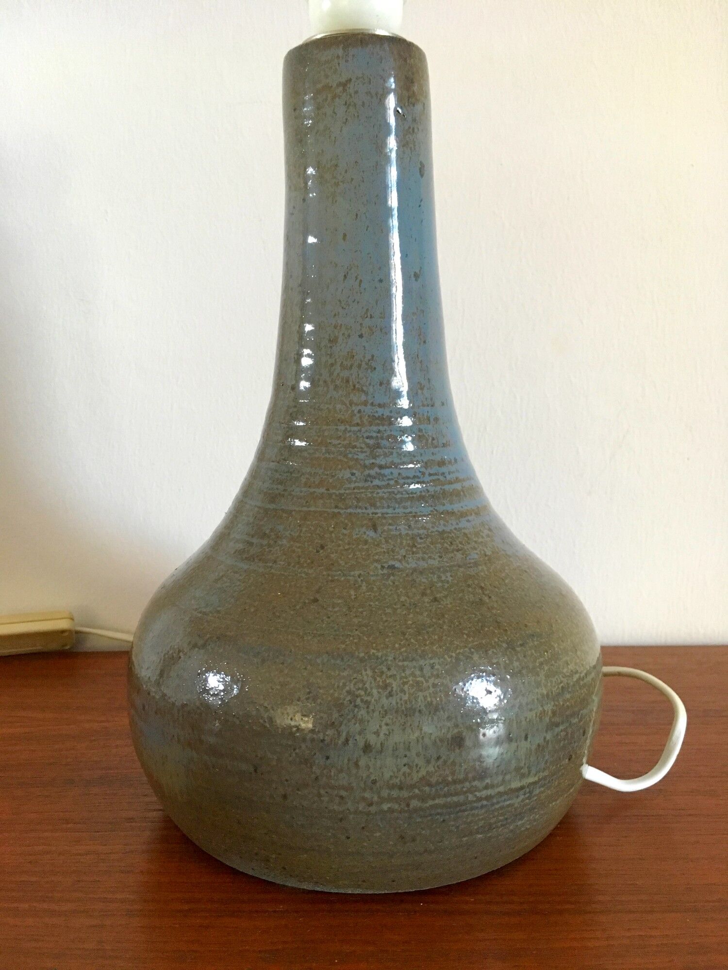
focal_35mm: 29
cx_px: 364
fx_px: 813
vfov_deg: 61.7
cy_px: 485
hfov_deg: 48.2
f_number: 2.2
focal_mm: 4.15
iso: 200
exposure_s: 1/25
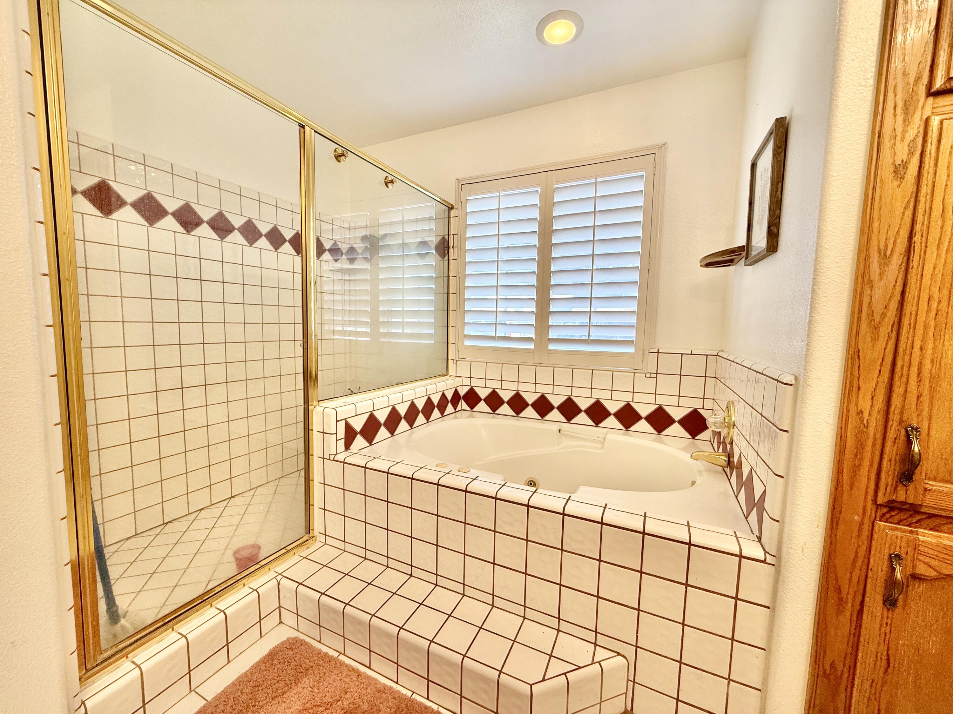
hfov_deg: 102.1
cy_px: 357
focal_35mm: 14
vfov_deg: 85.7
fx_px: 385
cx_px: 476
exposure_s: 1/120
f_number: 2.2
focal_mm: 2.22
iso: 100
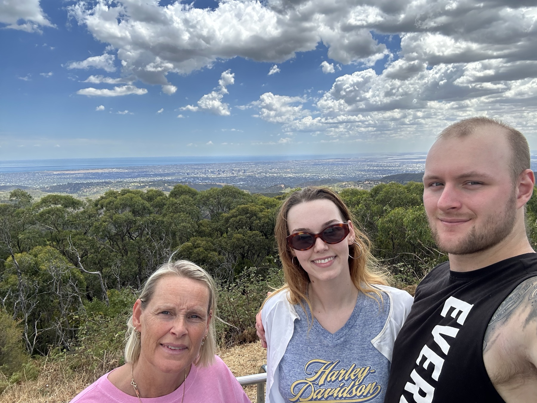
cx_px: 268
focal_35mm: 23
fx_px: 357
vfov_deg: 58.9
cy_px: 202
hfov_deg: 73.9
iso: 25
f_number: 1.9
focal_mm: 2.69
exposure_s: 1/720
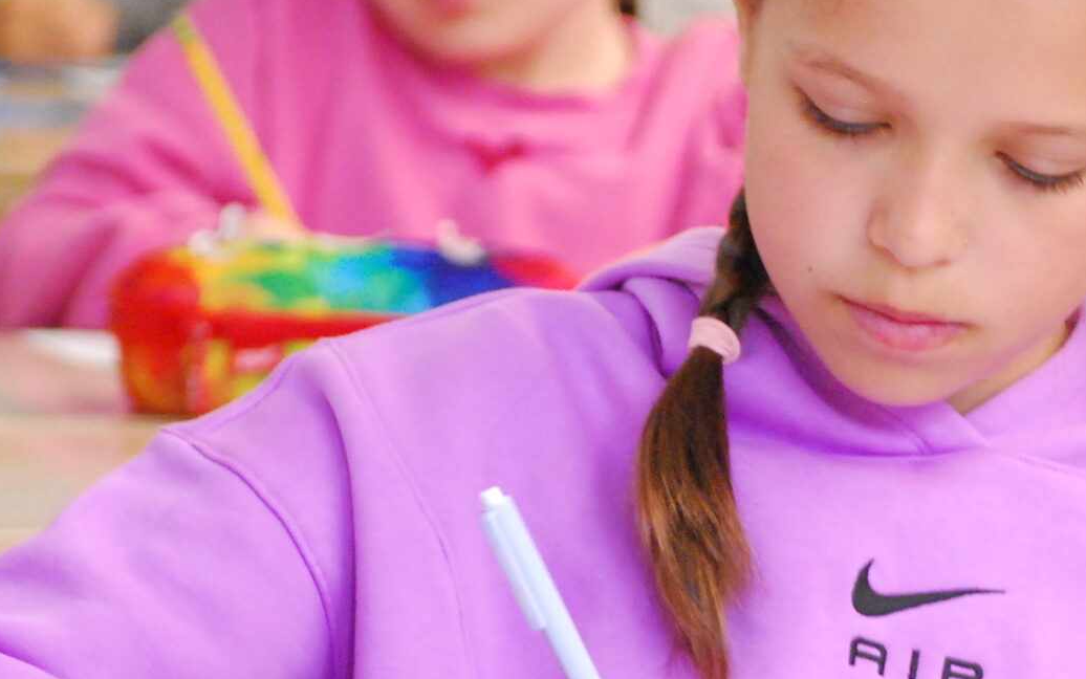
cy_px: 489
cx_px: 833
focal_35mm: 348
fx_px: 10302
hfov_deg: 6.0
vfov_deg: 3.8
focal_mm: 92
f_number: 4.5
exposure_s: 1/25
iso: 1600
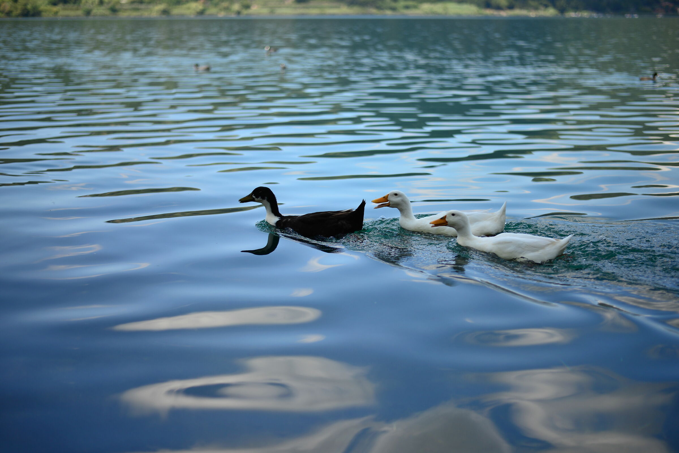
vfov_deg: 27.0
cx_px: 340
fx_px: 943
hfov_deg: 39.6
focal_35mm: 50
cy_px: 226
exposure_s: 1/3200
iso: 100
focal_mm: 50
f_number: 1.8
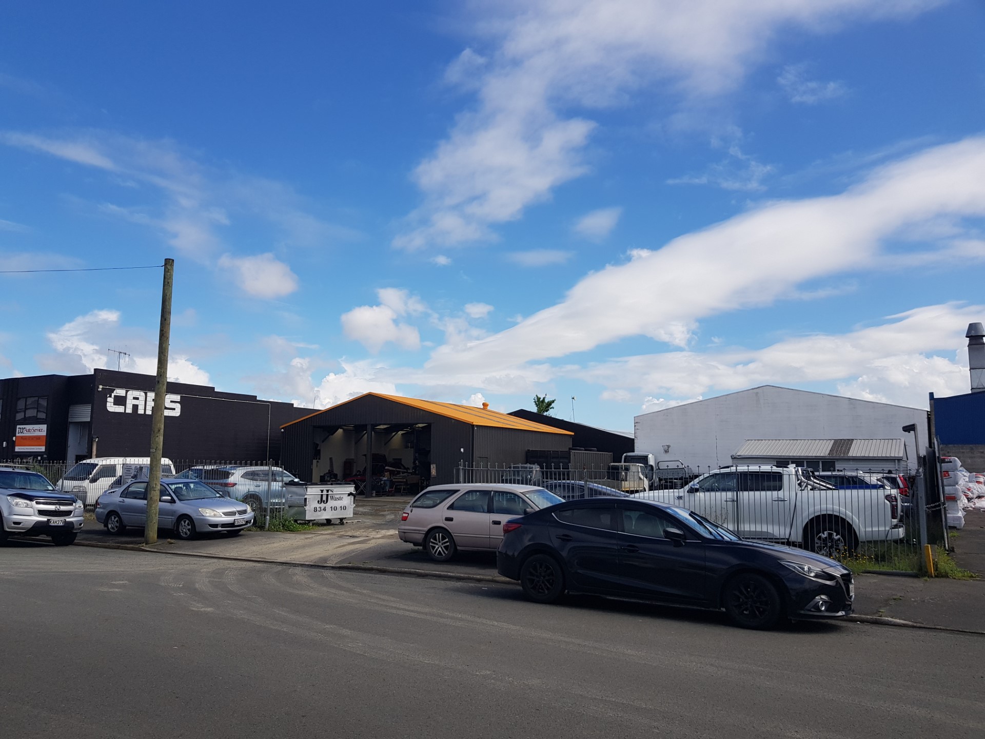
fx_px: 740
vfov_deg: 53.1
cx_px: 492
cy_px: 370
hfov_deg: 67.3
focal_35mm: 26
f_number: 1.7
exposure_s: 1/2936
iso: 40
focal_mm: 4.2
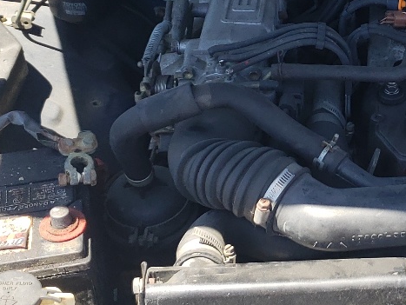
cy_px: 83
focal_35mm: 89
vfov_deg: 16.5
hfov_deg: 21.1
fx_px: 1045
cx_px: 430
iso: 50
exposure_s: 1/556
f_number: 1.5
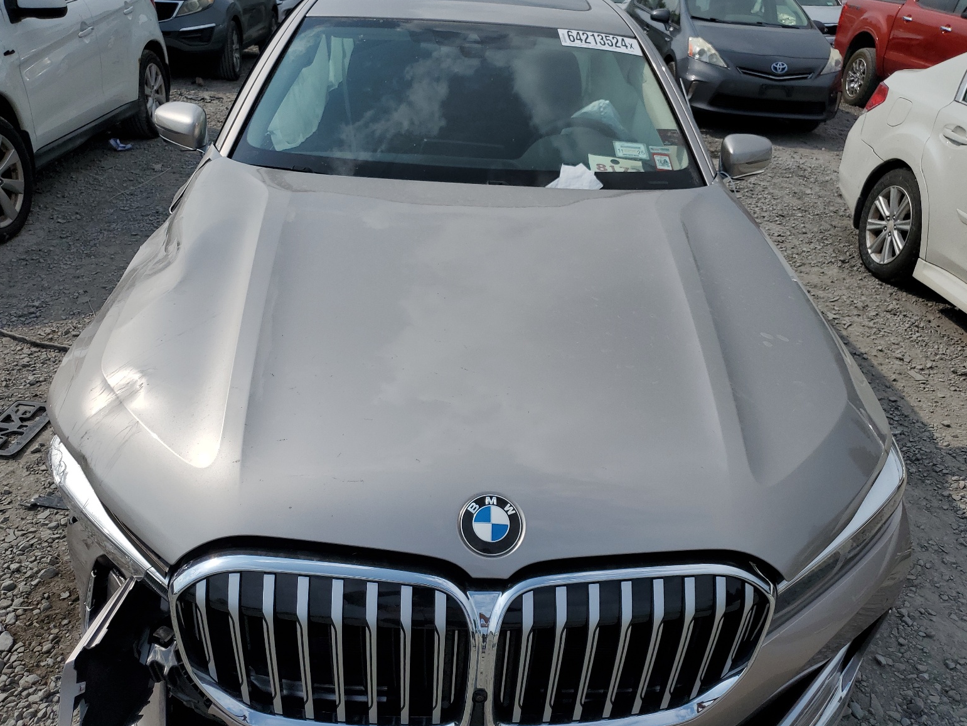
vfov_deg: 51.4
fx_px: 754
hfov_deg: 65.3
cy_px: 365
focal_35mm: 27
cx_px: 474
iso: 50
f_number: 1.5
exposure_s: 1/10000
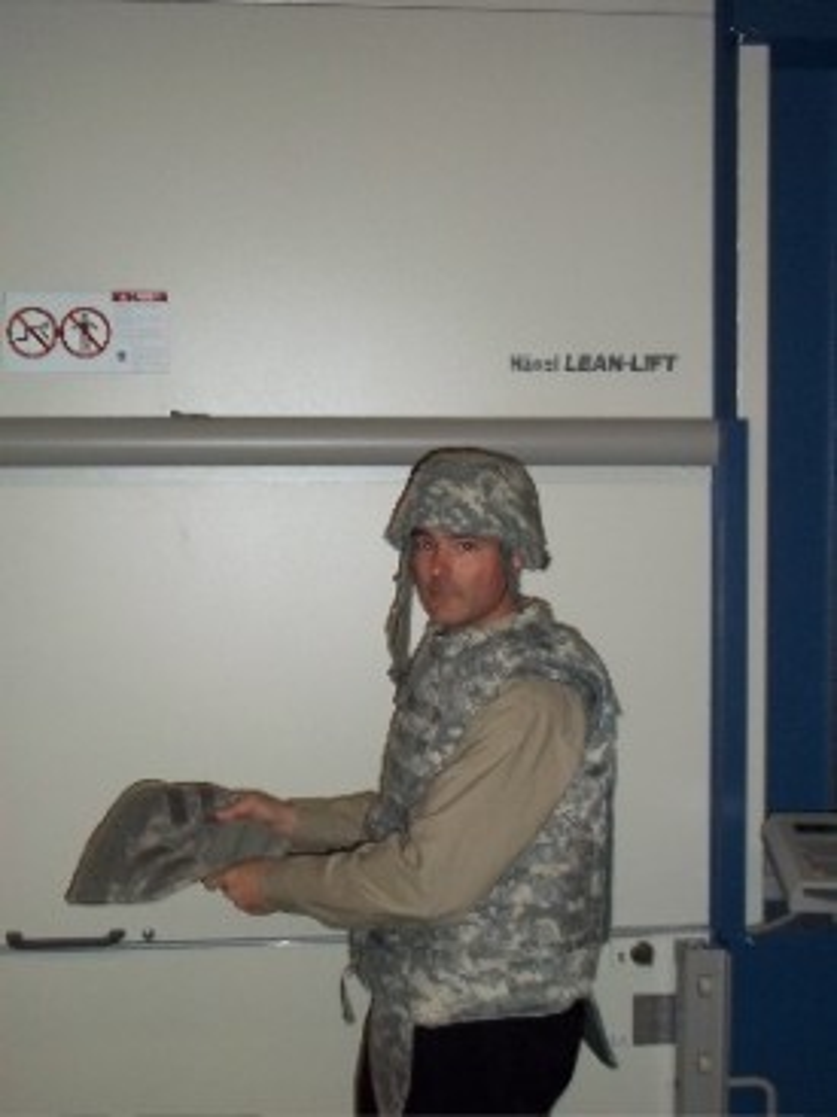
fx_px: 1484
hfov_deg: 31.5
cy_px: 558
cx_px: 418
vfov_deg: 41.3
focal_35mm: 46
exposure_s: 1/40
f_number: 3.5
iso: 160
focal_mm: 8.2
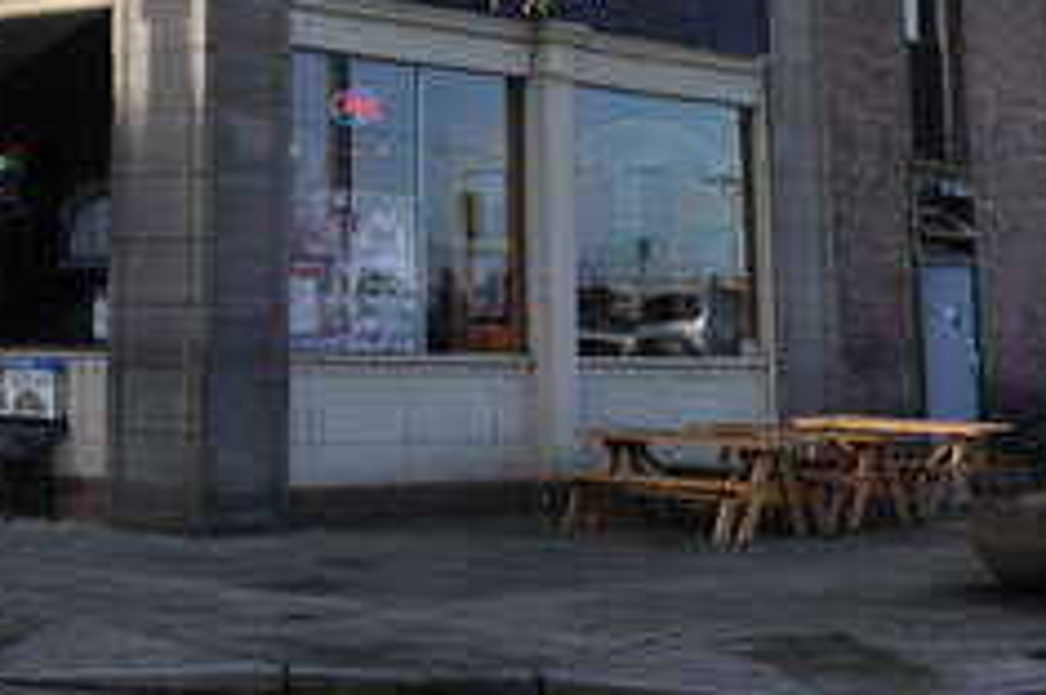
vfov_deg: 13.8
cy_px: -403
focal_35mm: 92
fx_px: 2669
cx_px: 111
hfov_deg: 21.7
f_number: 9
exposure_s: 1/320
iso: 200
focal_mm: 18
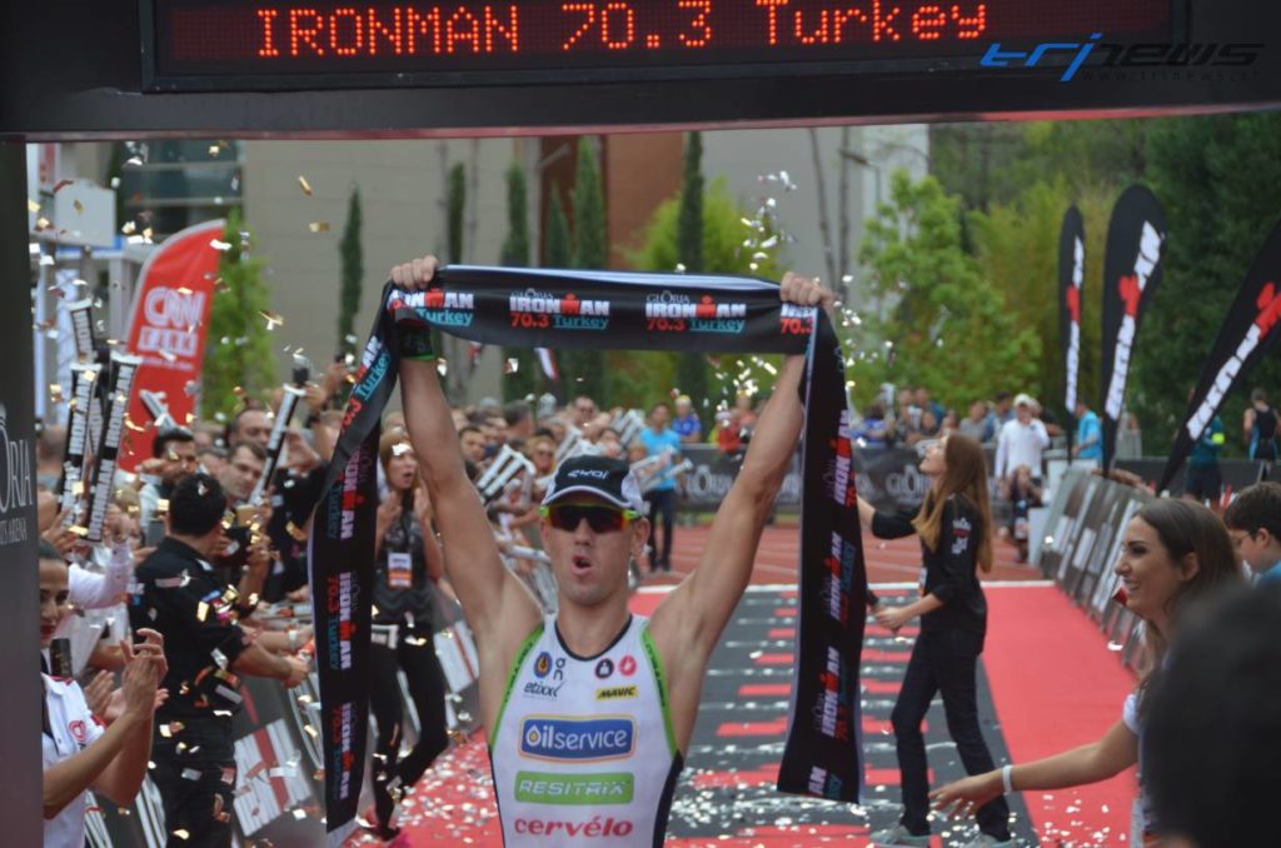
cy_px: 424
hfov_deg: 13.1
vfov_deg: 8.7
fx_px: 5592
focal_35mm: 158
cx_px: 640
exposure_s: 1/500
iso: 250
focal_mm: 105
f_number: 5.6
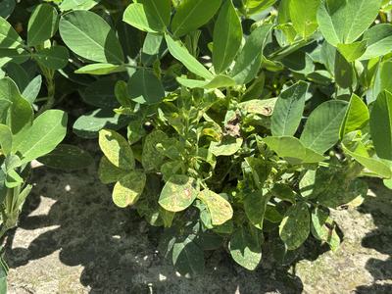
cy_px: 147
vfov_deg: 28.0
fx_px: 589
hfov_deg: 36.8
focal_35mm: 52
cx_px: 196
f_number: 1.6
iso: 32
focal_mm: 5.96
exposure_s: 1/880
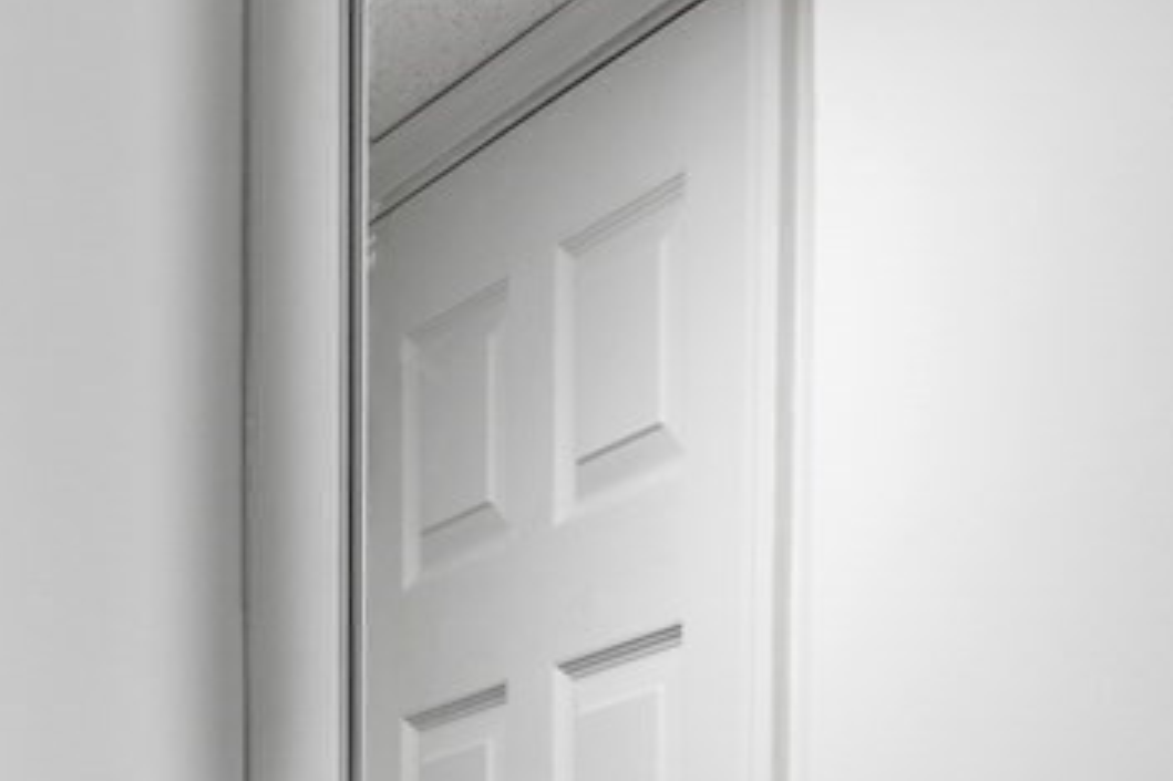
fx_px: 4068
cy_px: 1324
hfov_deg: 16.2
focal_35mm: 125
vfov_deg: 10.4
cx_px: 1090
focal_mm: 21.5
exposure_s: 1/3
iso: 320
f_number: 7.1
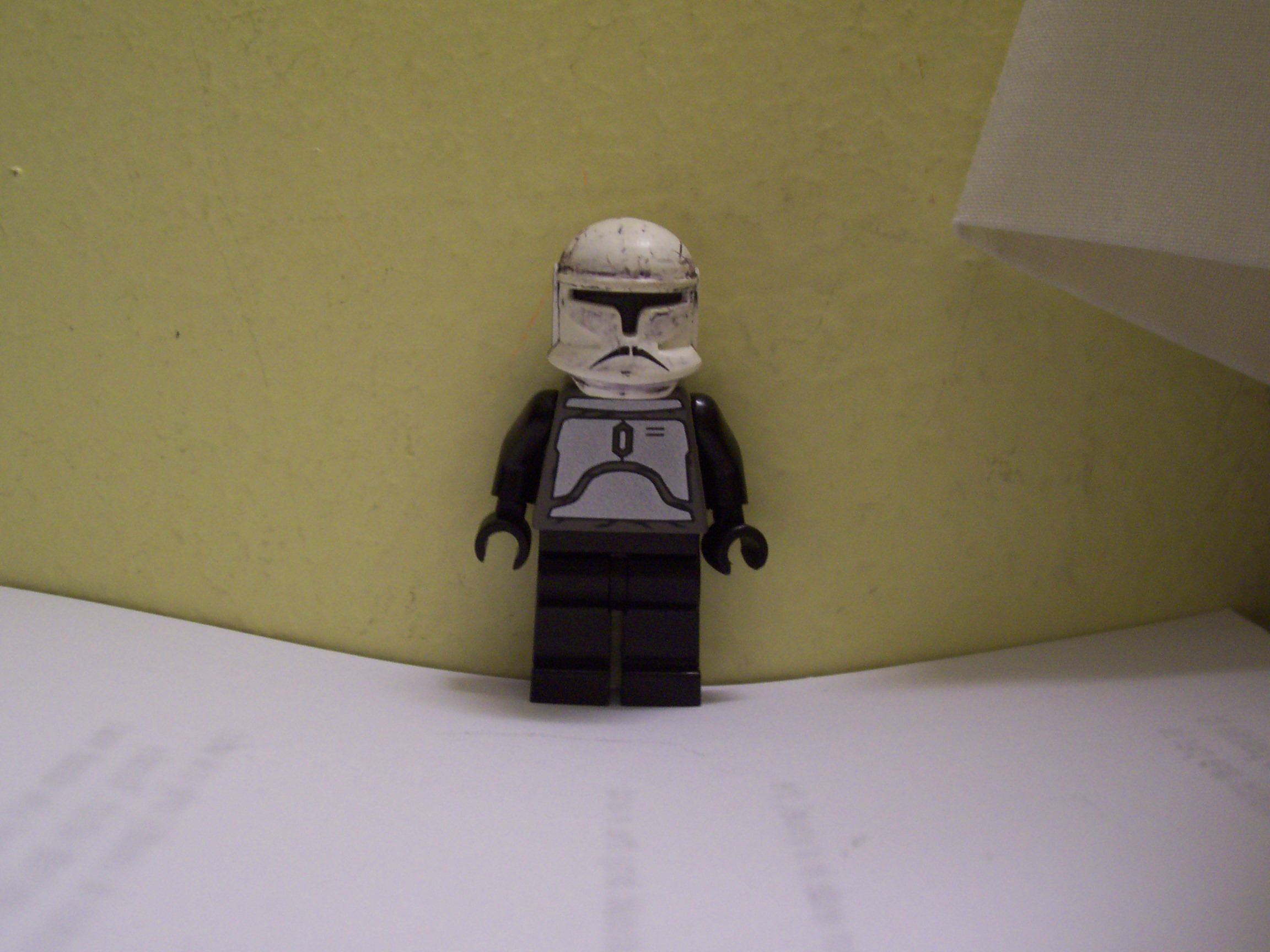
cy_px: 476
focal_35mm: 42
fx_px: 1541
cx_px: 635
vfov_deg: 34.3
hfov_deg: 44.8
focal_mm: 7
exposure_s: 1/8
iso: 160
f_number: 2.9
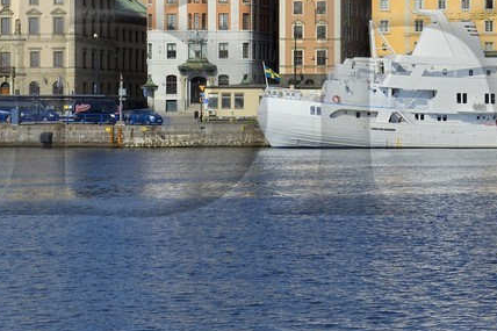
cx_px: 291
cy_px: 27
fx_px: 1960
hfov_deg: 14.4
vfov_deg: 9.6
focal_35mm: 142
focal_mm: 38
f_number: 16
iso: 200
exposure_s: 1/250
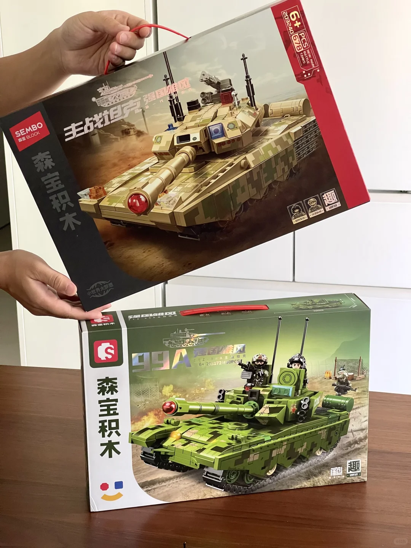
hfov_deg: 22.9
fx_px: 1013
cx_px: 206
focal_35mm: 64
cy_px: 274
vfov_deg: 30.3
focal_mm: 7.5
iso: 320
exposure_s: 1/60
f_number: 2.2
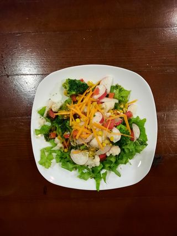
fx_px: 171
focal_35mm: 25
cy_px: 118
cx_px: 88
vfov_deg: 69.4
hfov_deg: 54.9
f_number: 2
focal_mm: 4.6
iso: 500
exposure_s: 1/25
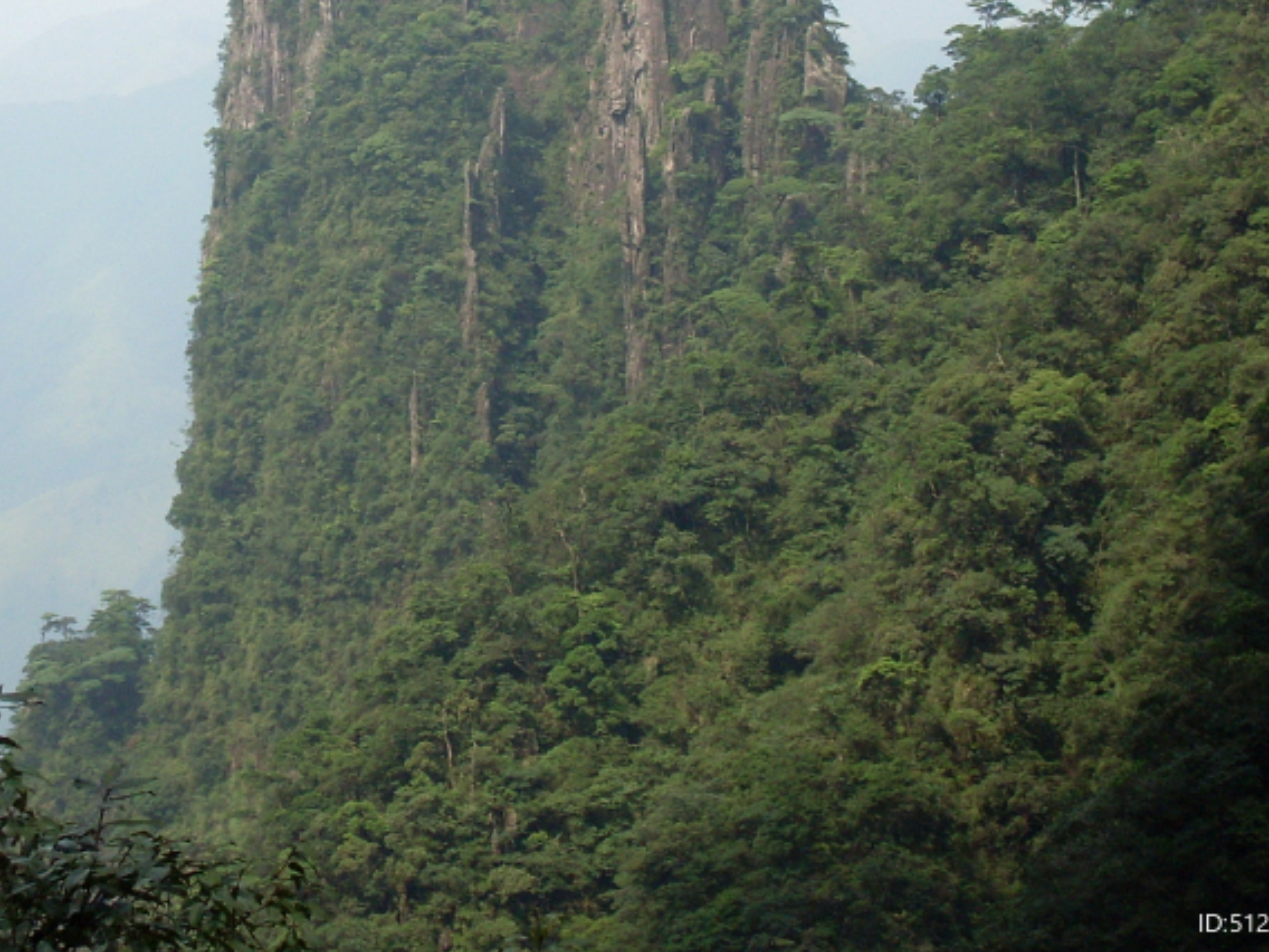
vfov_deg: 11.5
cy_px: 110
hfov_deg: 15.4
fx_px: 4692
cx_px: 534
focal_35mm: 128
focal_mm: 11.7
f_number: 10.4
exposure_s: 1/125
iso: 100
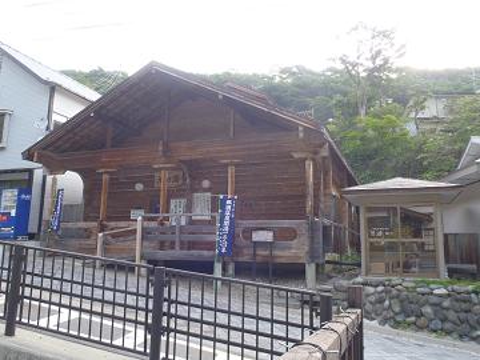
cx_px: 240
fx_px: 388
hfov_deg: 63.4
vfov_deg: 49.7
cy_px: 180
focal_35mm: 28
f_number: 3.9
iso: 80
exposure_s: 1/50
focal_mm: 5
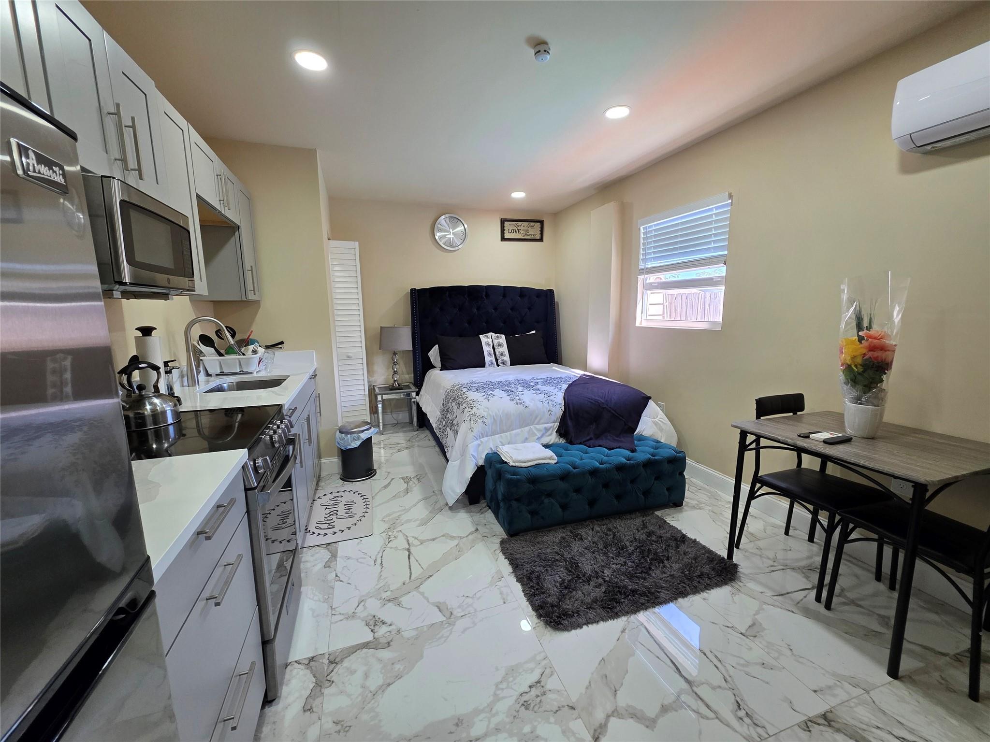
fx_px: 372
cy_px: 371
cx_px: 495
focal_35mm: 13
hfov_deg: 106.2
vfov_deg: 89.9
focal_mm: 2.2
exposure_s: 1/120
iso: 160
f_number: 1.9
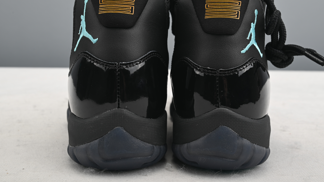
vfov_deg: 25.9
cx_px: 173
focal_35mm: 46
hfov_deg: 44.6
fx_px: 395
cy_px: 72
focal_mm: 41
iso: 100
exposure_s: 1/200
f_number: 11
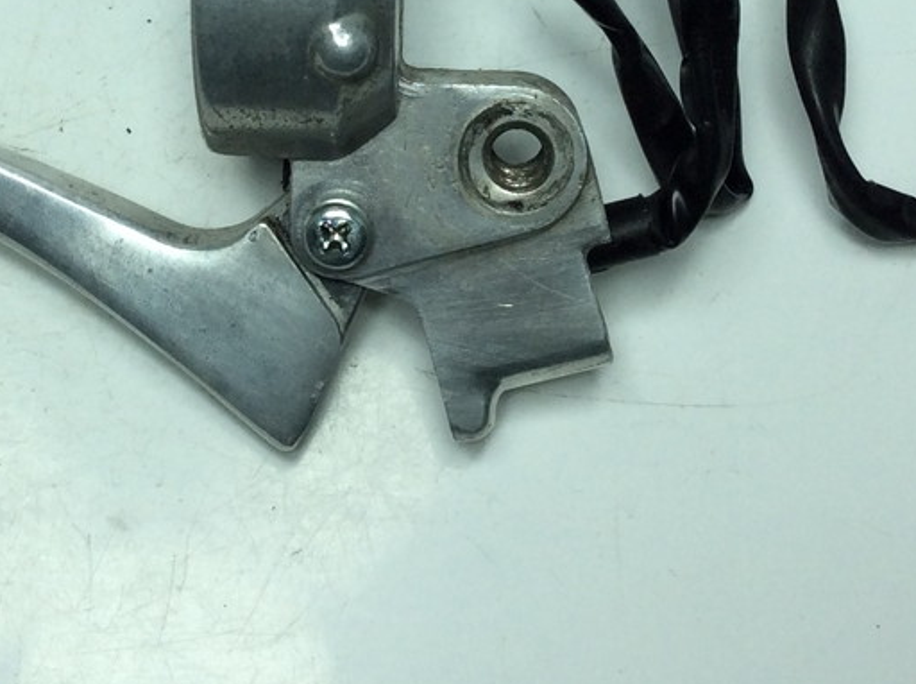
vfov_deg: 17.8
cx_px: 281
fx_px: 2113
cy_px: -39
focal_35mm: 80
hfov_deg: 24.3
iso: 32
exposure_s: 1/608
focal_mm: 3.3
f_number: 2.4
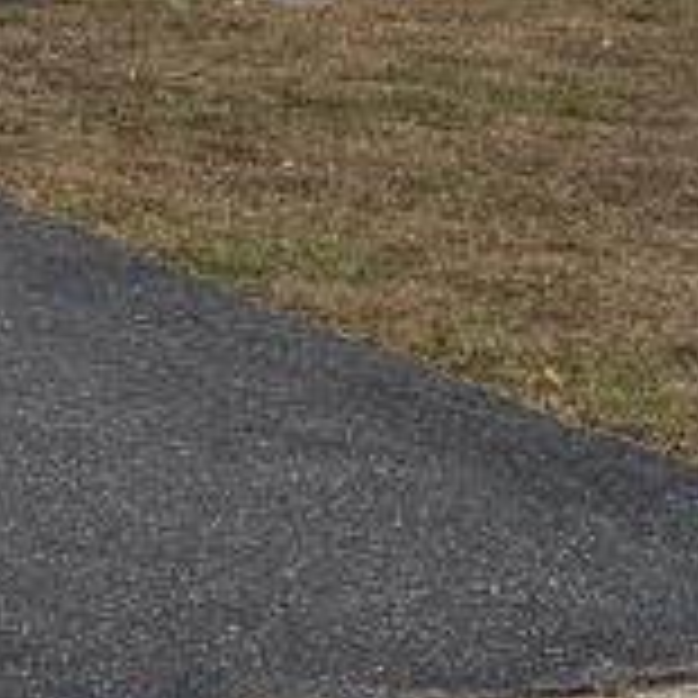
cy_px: -356
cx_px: -68
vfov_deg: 11.3
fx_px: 3376
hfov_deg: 11.6
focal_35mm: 148
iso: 80
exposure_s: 1/1094
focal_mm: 6.76
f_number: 1.78
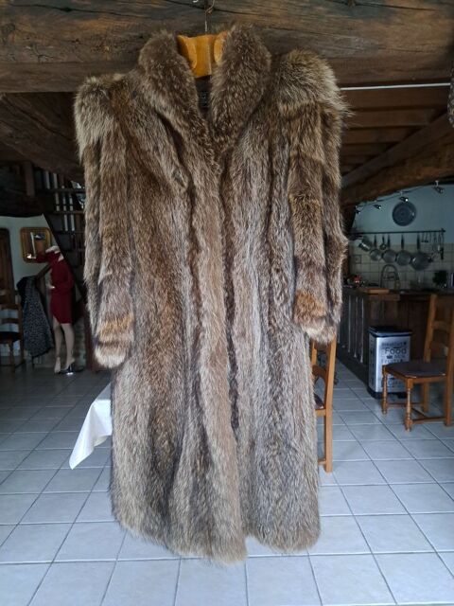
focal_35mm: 24
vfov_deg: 71.6
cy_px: 303
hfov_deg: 56.8
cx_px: 227
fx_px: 420
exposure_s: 1/20
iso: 640
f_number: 1.8
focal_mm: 5.23
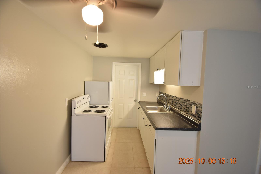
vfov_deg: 77.3
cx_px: 130
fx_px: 109
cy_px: 87
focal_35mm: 15
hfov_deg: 100.4
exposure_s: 1/60
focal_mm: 10
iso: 800
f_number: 3.5
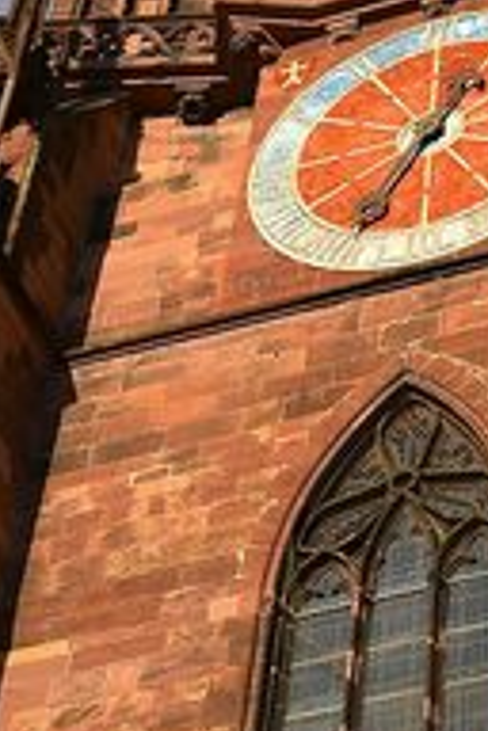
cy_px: -141
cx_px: 442
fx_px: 2541
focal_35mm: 125
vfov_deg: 15.8
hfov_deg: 10.9
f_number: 8
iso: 100
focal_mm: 40
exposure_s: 1/200
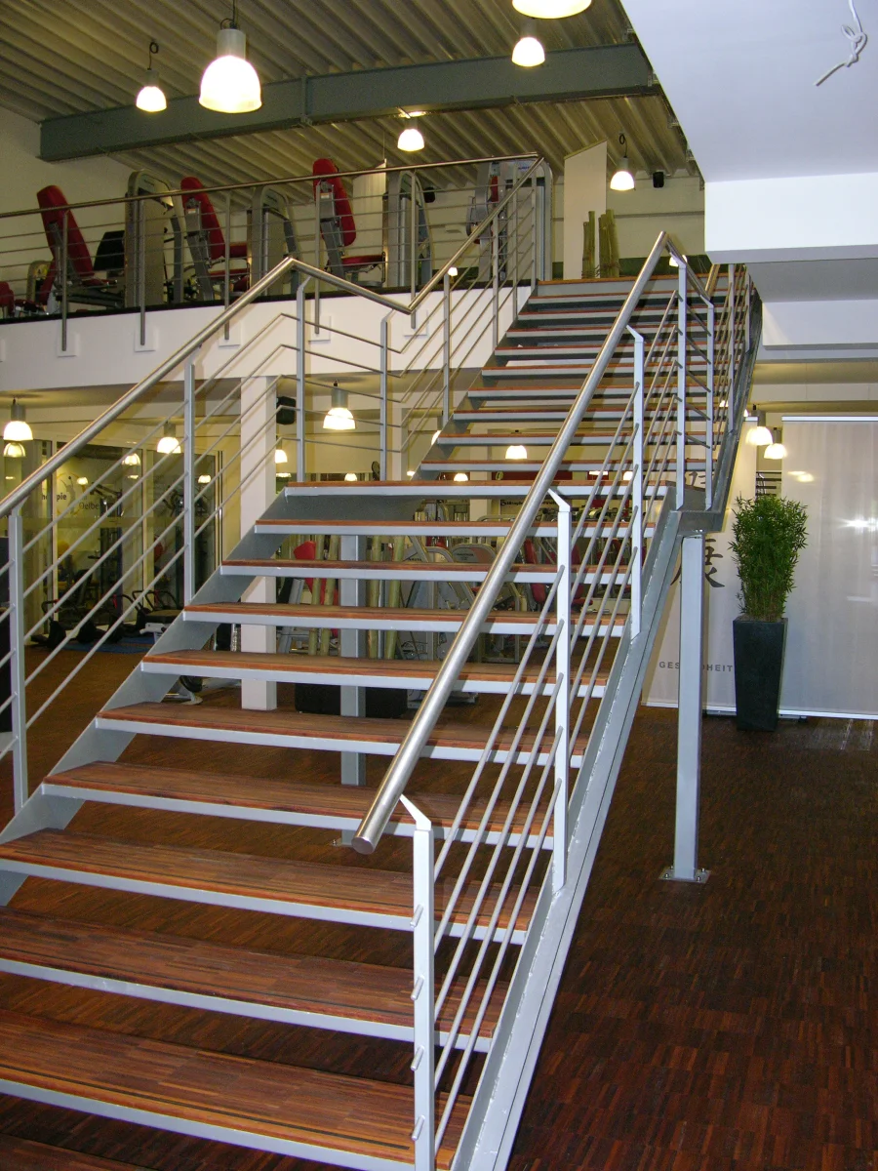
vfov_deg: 52.6
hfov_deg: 40.7
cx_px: 439
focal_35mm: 35
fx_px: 1184
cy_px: 586
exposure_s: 1/60.1
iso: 200
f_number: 2.8
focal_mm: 8.9
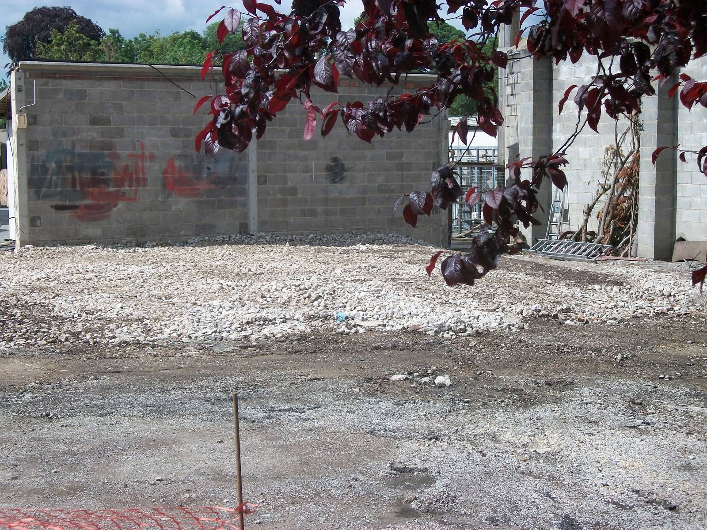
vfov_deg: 23.7
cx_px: 354
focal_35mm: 62
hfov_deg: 31.2
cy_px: 265
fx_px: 1266
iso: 80
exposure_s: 1/640
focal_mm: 11
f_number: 4.1
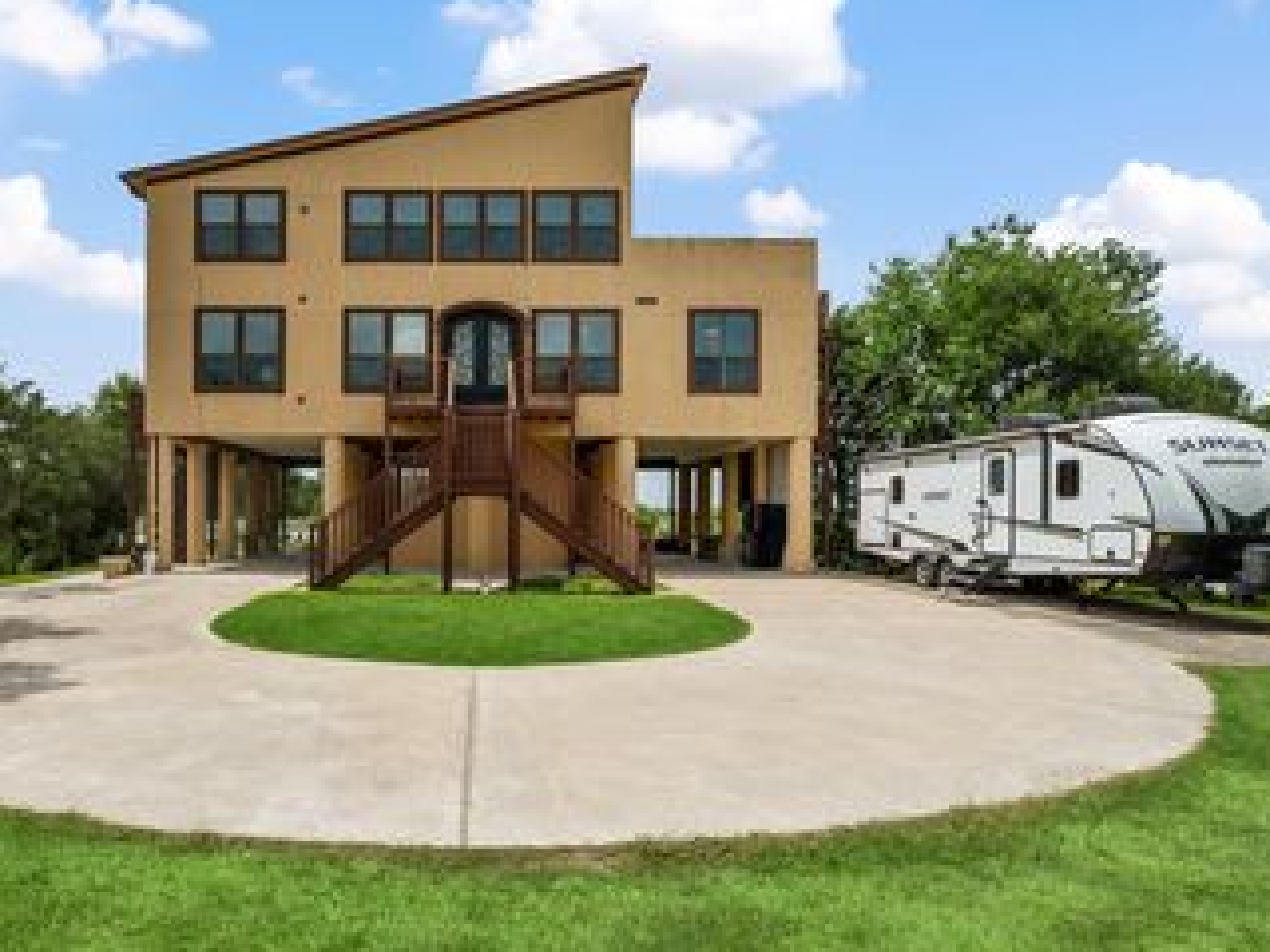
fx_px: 770
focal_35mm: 21
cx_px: 480
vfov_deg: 63.4
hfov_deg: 77.6
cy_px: 506
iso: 125
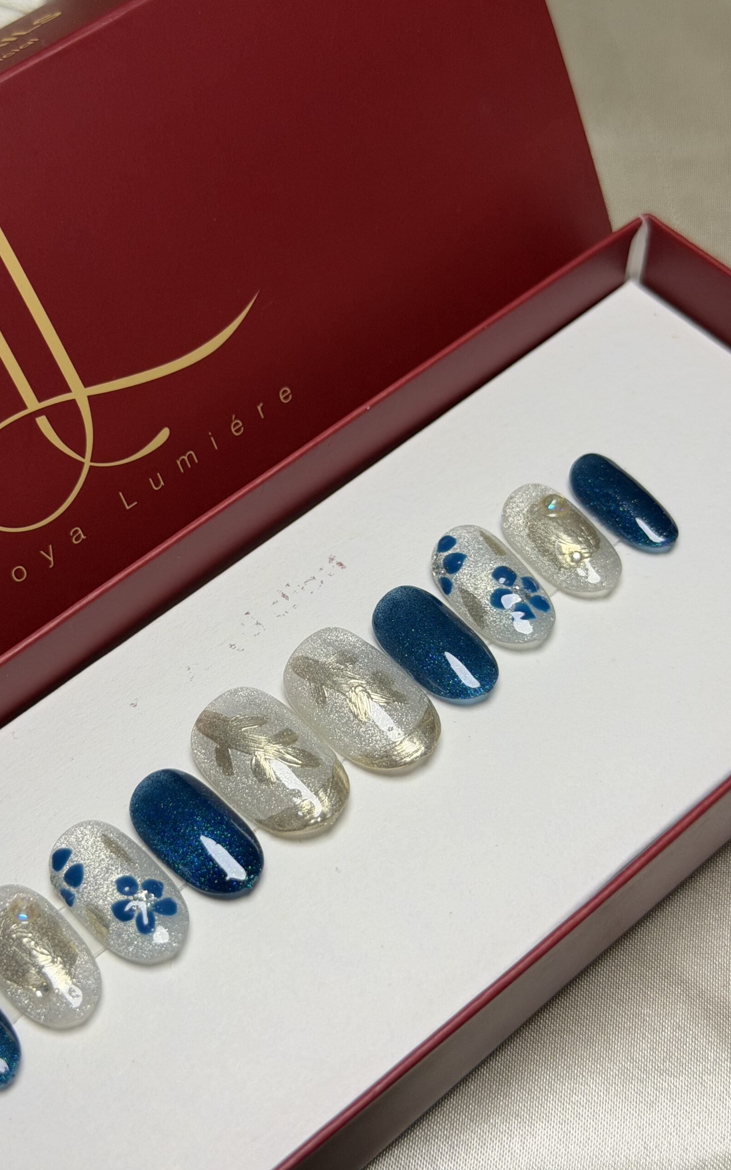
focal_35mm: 51
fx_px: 1626
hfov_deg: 25.3
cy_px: 585
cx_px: 306
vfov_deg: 39.6
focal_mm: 6.76
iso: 100
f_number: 1.78
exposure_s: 1/100
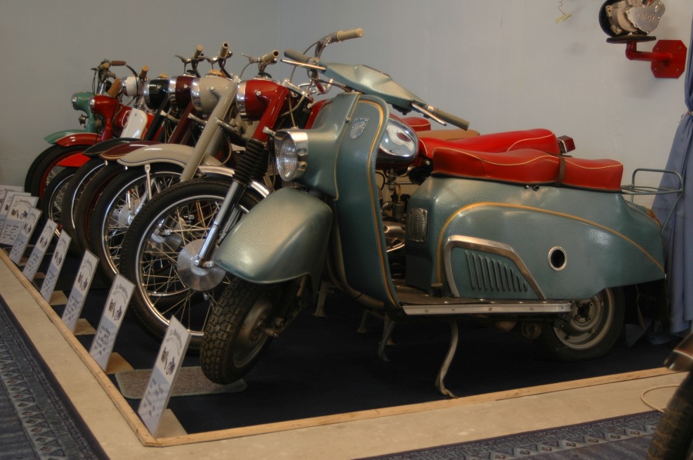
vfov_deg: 26.4
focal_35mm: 51
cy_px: 230
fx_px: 981
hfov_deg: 38.9
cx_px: 346
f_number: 3.8
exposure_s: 1/15
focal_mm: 34
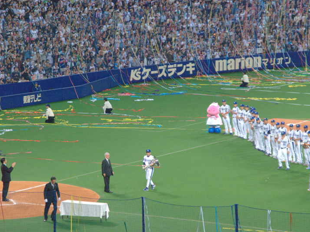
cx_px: 146
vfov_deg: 7.6
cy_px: 116
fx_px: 1746
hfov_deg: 10.1
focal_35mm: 195
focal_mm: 120
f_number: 9
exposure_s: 1/80
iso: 3200
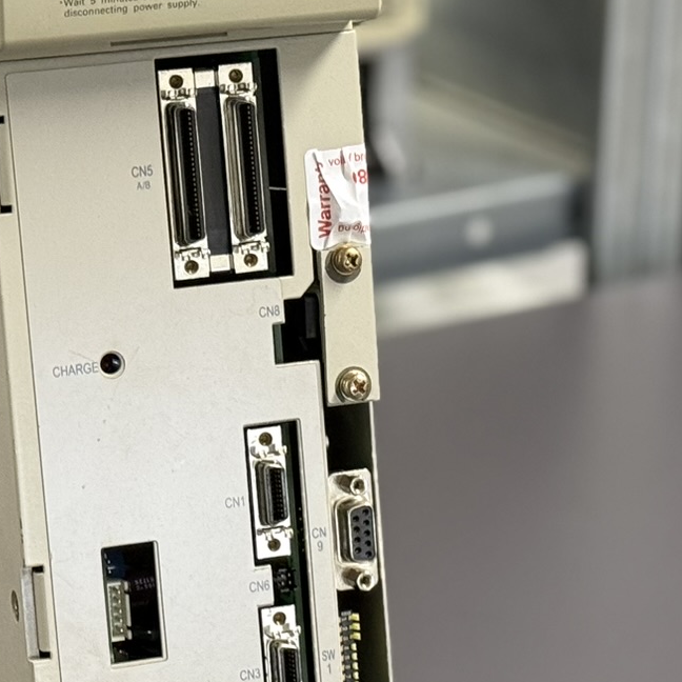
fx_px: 2987
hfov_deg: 12.9
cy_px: 378
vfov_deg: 13.0
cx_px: 85
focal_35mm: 134
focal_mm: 6.76
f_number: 1.78
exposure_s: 1/50
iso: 250
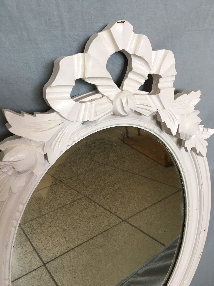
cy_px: 143
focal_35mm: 29
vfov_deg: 61.7
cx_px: 107
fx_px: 239
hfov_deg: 48.2
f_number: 2.2
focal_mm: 4.15
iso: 25
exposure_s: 1/33
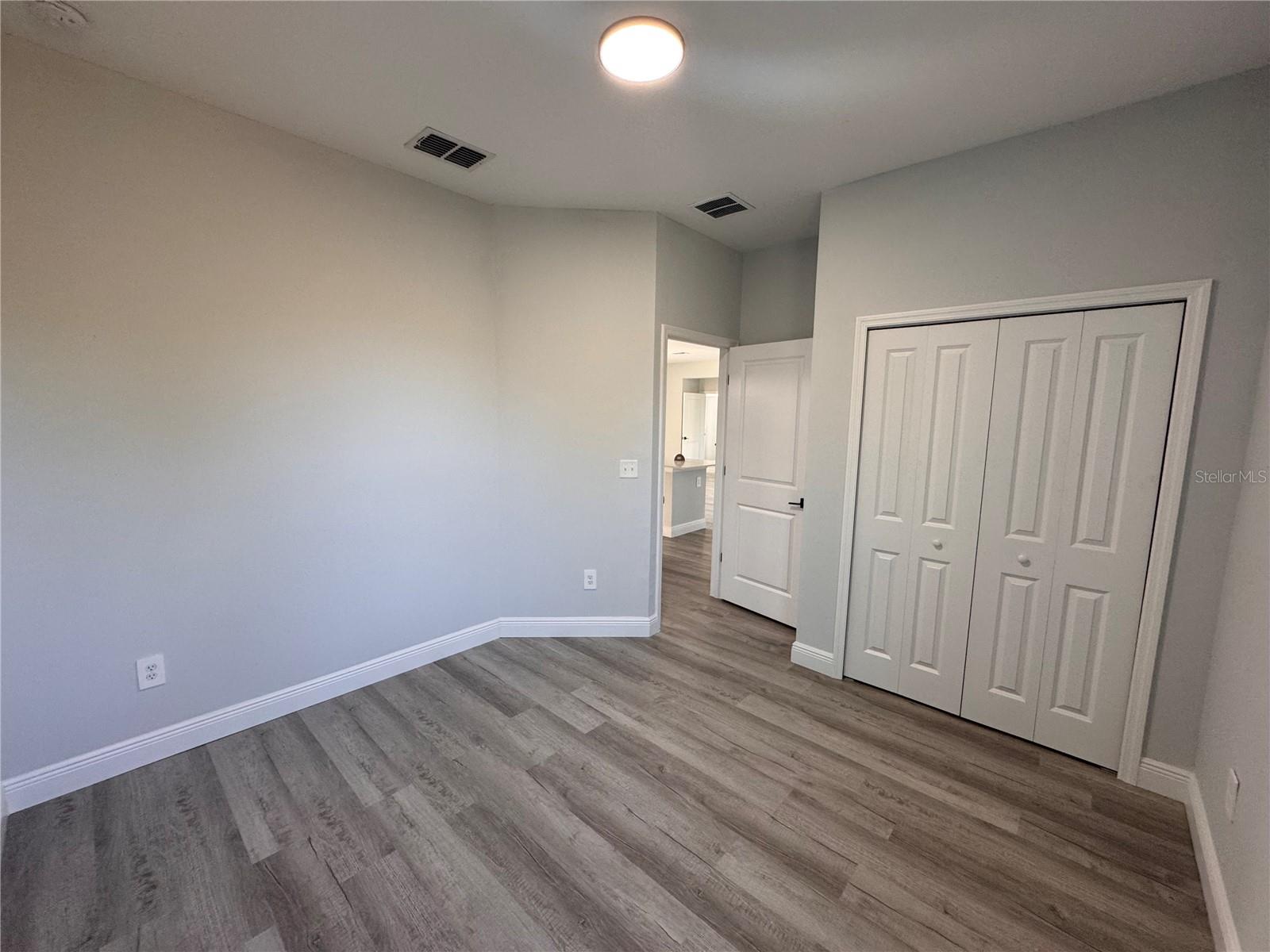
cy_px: 476
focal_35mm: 14
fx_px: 514
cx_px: 635
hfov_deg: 102.1
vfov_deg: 85.7
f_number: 2.2
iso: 160
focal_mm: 2.22
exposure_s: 1/120
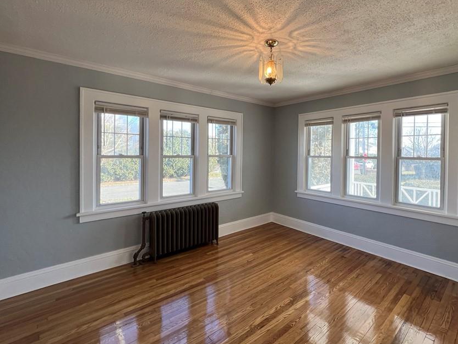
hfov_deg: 93.8
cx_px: 264
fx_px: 212
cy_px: 155
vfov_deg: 77.9
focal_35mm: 16
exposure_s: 1/120
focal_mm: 1.57
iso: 50
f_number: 1.8
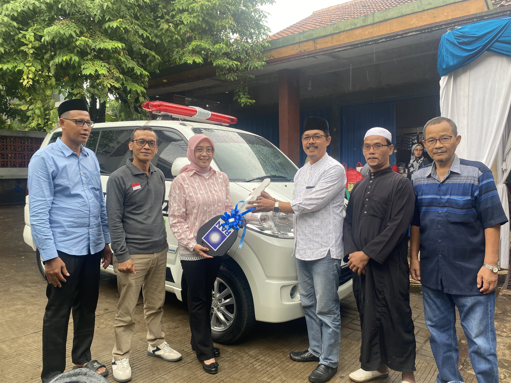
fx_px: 384
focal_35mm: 26
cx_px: 256
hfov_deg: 67.3
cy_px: 192
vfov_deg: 53.1
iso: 40
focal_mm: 4.25
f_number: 1.8
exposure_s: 1/122
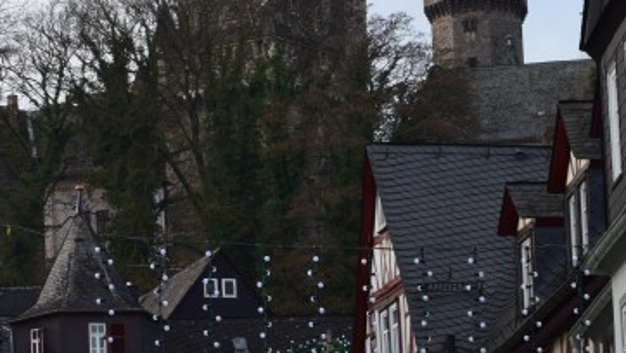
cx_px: 220
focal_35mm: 231
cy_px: 320
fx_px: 3836
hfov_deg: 9.3
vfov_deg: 5.3
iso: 400
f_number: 10
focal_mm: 52
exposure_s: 1/200
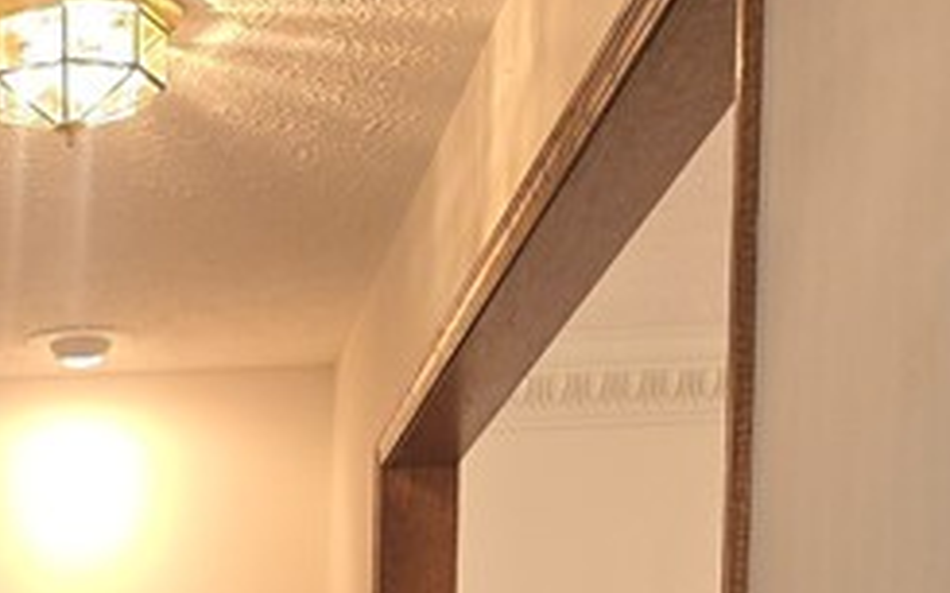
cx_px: -318
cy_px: 1190
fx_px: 2640
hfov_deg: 18.8
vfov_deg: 11.5
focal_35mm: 102
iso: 100
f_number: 1.7
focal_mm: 6.3
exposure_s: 1/40
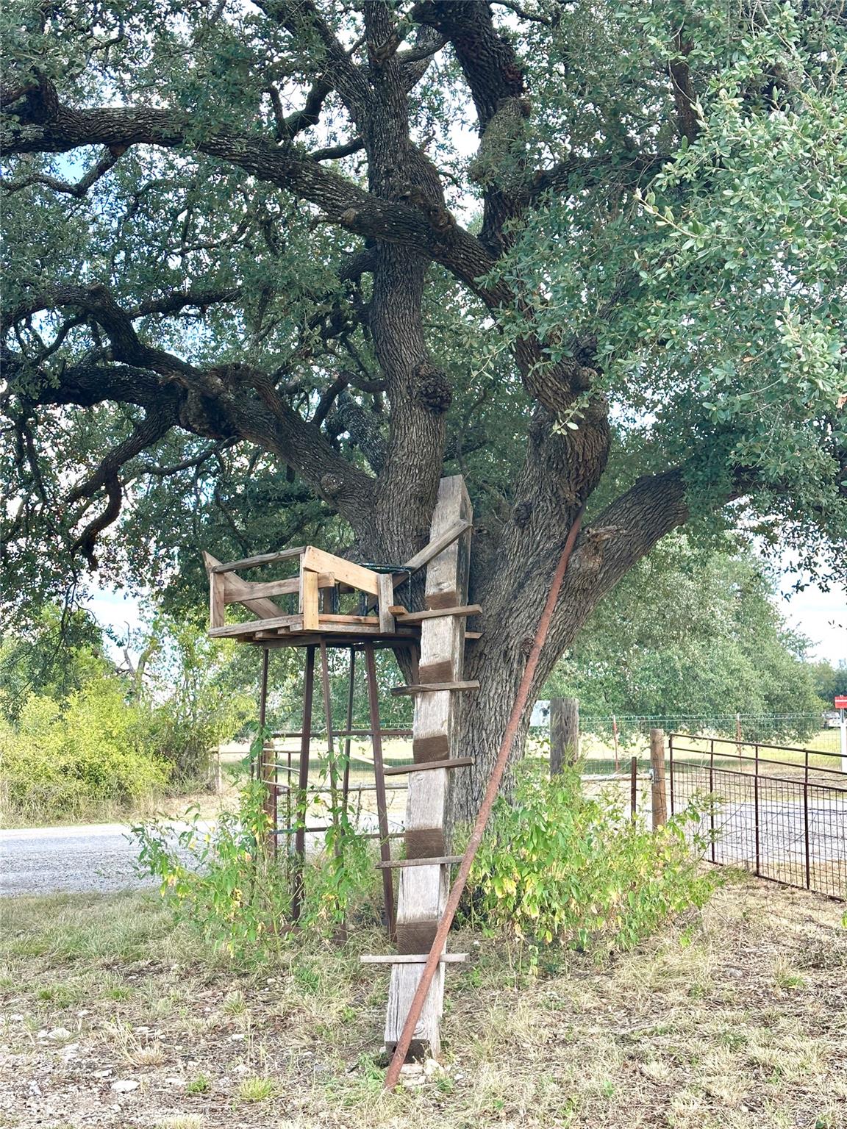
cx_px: 424
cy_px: 564
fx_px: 1566
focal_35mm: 48
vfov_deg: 39.7
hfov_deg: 30.3
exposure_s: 1/355
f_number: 1.78
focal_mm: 6.86
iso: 64
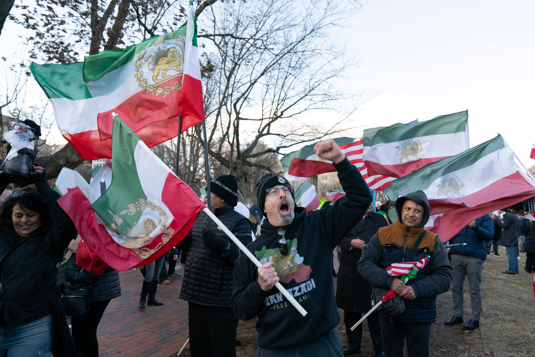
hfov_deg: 73.7
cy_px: 178
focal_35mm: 24
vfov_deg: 53.1
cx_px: 268
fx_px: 357
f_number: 4
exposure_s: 1/200
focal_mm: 24
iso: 200
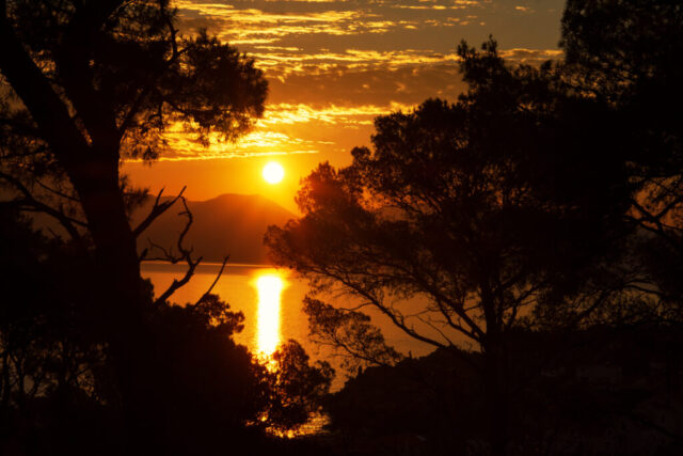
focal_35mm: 93
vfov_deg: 14.7
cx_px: 342
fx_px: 1765
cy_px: 228
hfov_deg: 21.9
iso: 400
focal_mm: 62
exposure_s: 1/1600
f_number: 14
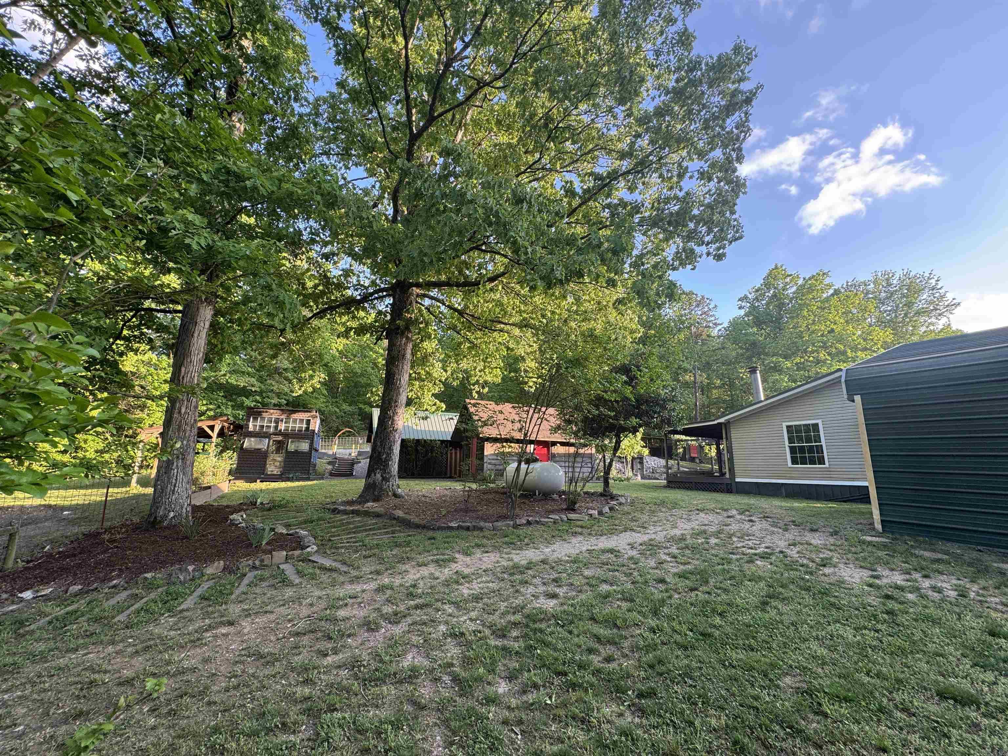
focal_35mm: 14
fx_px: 408
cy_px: 378
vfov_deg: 85.7
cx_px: 504
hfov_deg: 102.1
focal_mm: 2.22
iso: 50
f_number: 2.2
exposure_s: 1/99
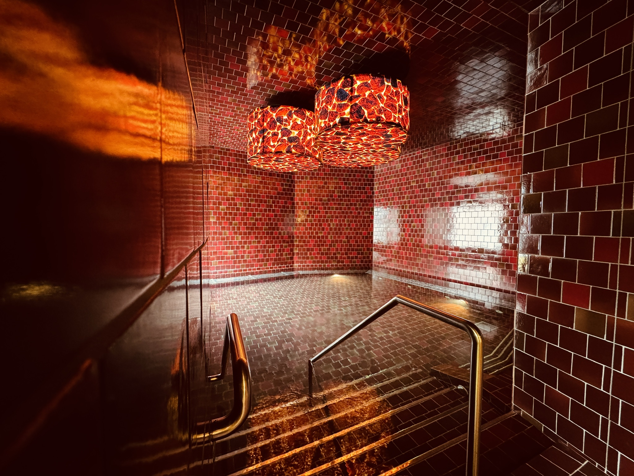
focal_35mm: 14
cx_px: 317
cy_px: 238
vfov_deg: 85.7
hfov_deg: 102.1
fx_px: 256
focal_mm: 2.22
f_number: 2.2
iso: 640
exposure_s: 1/60
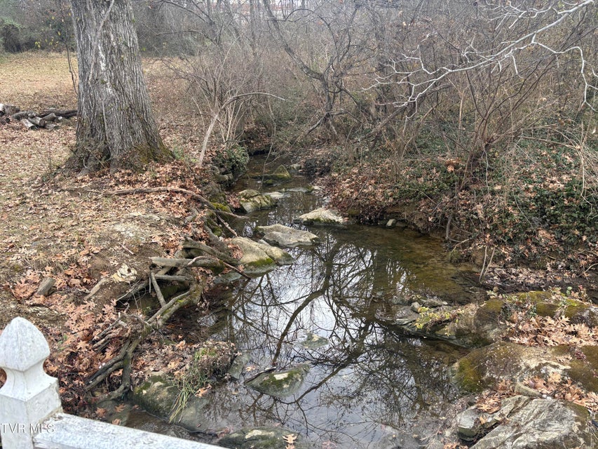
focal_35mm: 26
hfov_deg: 67.3
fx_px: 449
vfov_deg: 53.1
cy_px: 224
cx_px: 299
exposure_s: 1/121
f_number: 1.6
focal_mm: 5.96
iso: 125
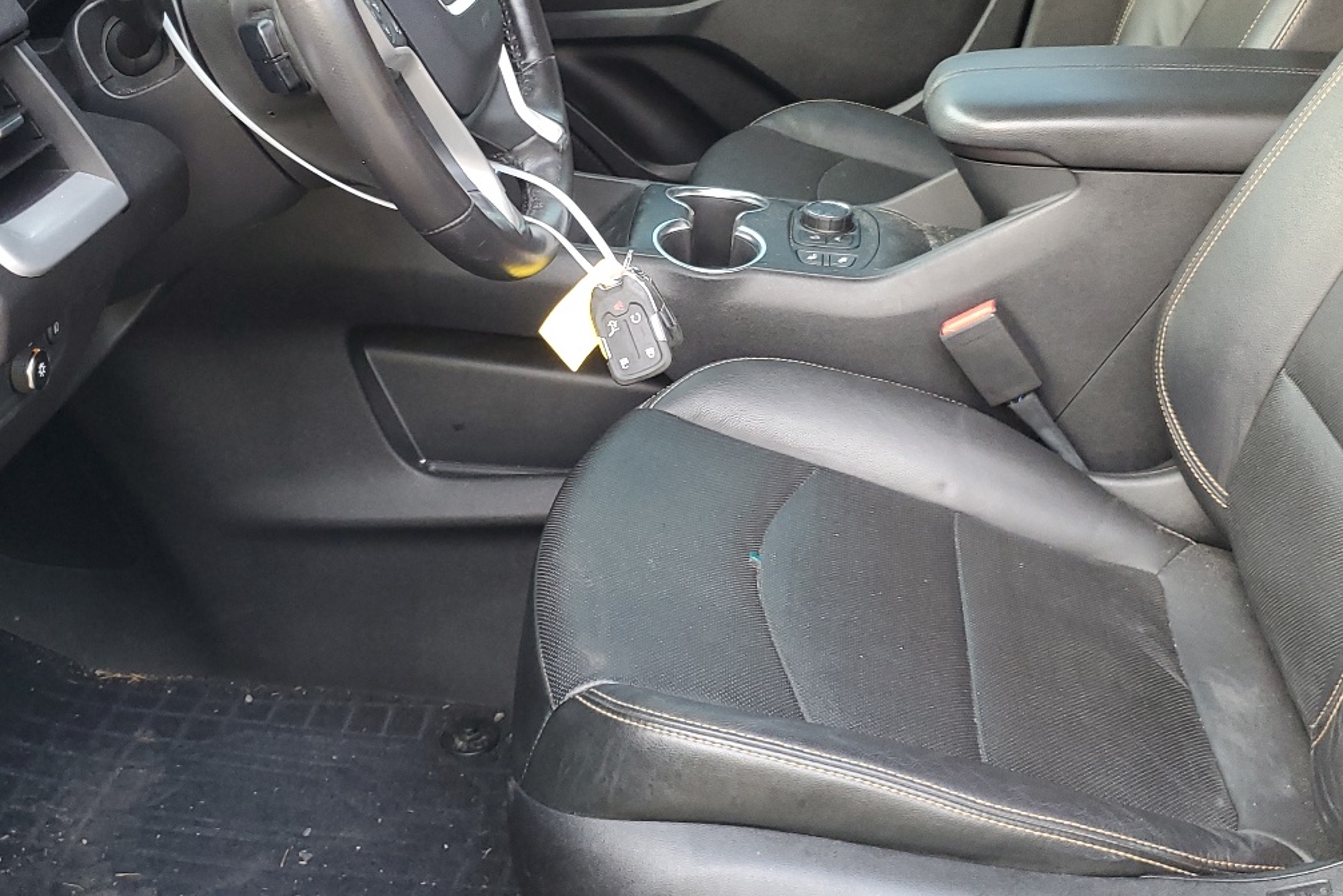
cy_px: 324
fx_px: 1604
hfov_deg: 45.4
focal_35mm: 43
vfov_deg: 31.0
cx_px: 642
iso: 122
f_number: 1.5
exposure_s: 1/60.2
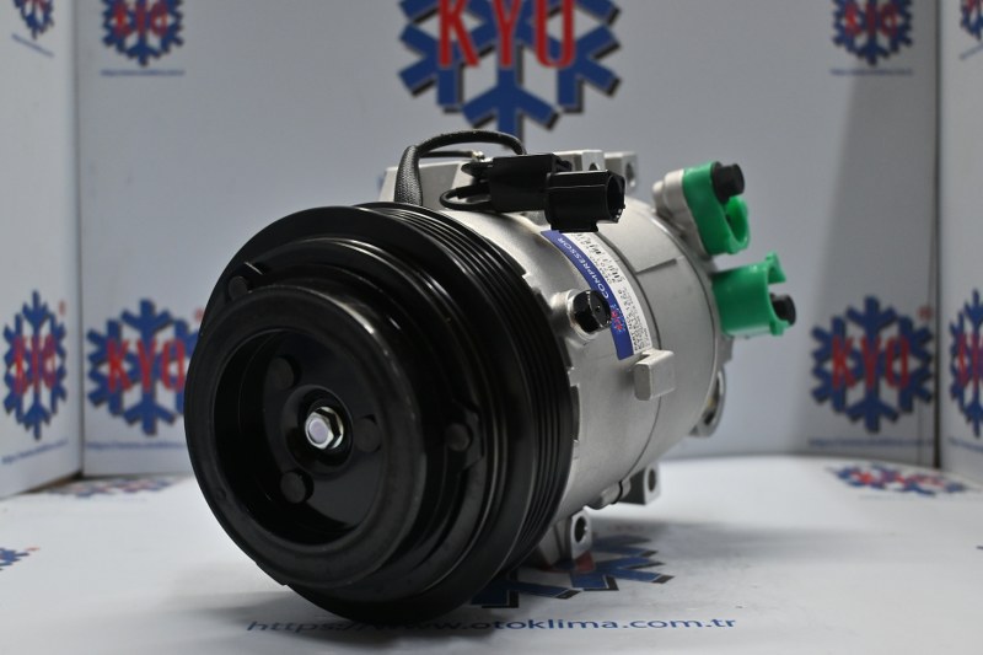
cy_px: 328
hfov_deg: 51.3
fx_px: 1024
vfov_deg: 35.5
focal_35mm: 38
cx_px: 492
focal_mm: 25
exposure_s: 1/125
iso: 720
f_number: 4.2
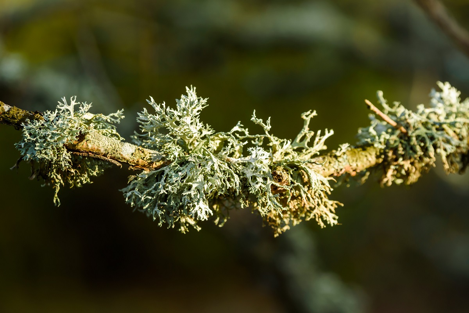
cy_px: 156
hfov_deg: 10.3
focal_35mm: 200
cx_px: 234
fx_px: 2606
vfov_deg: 6.9
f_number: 5.6
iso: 400
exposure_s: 1/250
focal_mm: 200
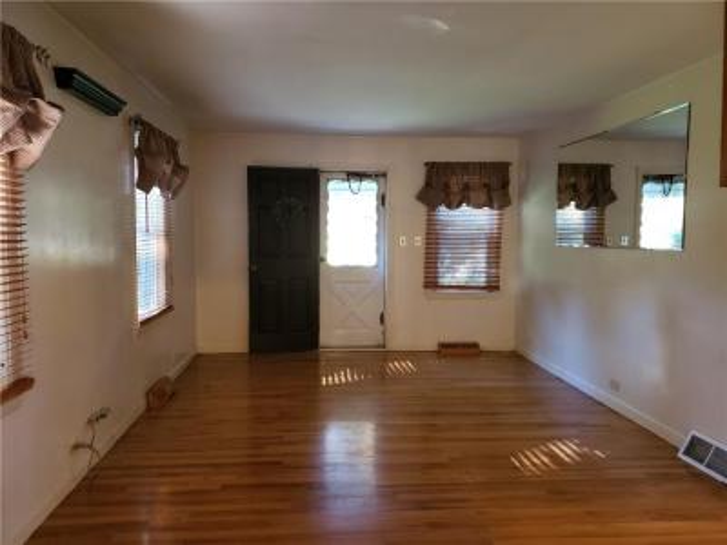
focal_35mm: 26
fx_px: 546
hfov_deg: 67.3
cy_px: 272
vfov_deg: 53.1
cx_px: 364
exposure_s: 1/30
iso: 320
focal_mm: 4.3
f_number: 1.5
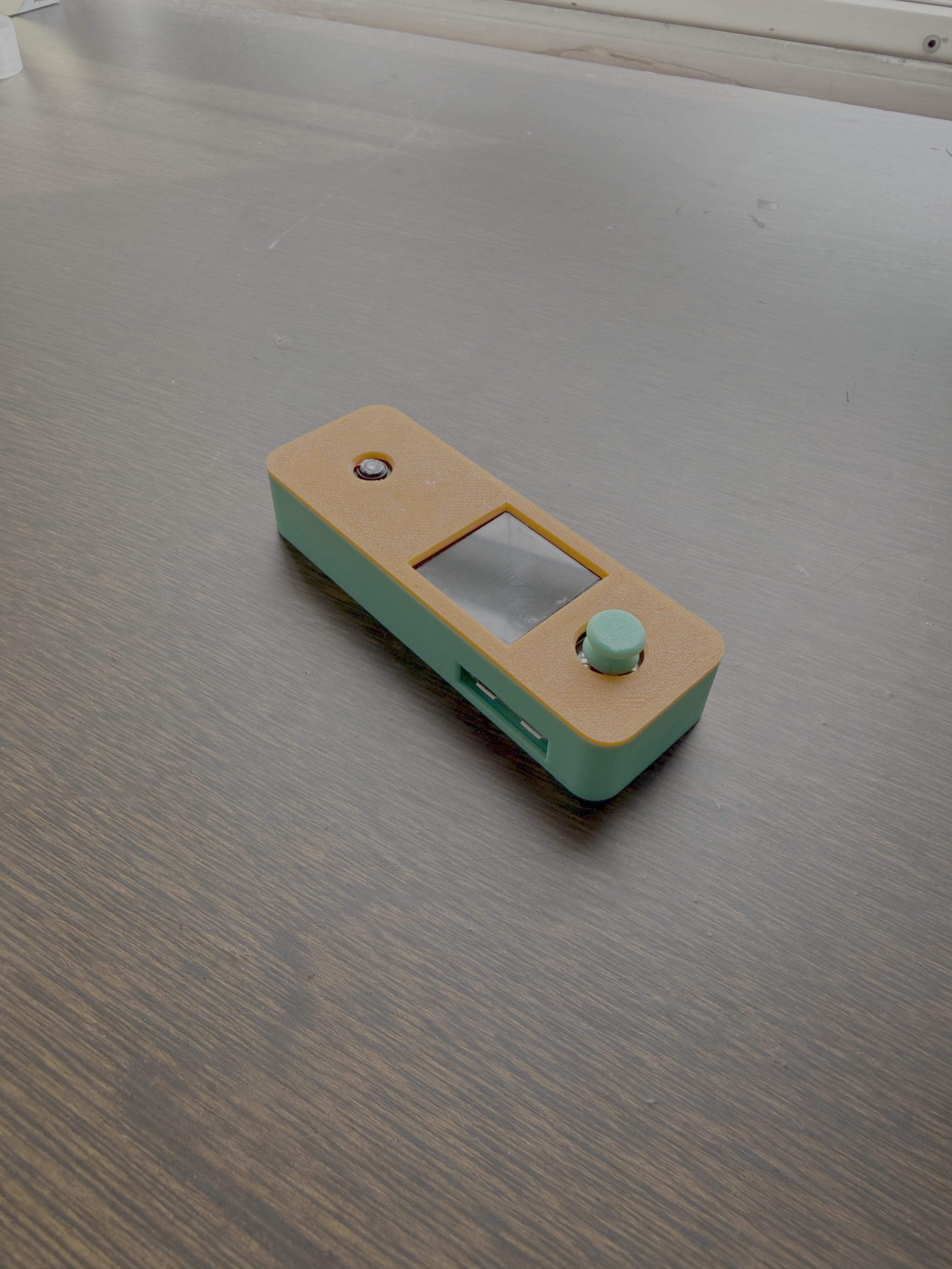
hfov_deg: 56.8
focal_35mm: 24
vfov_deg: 71.6
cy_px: 634
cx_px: 476
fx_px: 880
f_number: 2.2
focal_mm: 2.22
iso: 40
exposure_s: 1/104
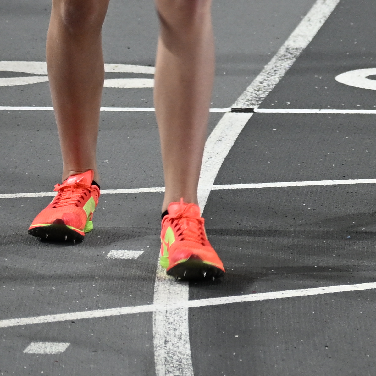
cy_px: -109
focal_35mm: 463
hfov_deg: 3.7
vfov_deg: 3.8
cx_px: 831
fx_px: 5690
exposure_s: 1/60
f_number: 4.8
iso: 560
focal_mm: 78
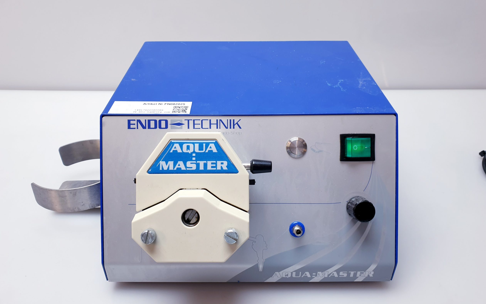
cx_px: 240
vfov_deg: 44.5
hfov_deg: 66.5
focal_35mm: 28
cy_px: 142
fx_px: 371
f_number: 2.4
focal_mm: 4.3
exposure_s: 1/50
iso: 50
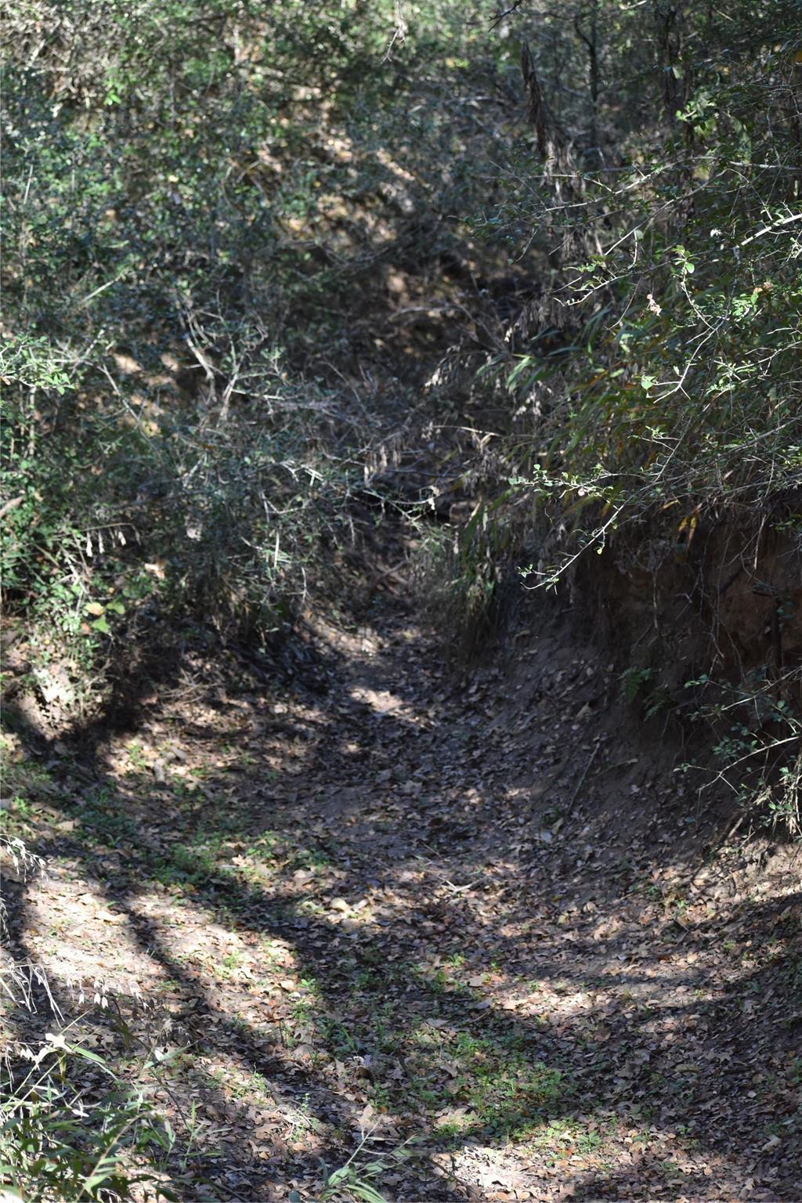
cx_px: 401
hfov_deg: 13.0
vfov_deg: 19.5
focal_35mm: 105
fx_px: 3508
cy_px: 602
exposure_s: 1/500
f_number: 4.5
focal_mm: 70
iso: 800
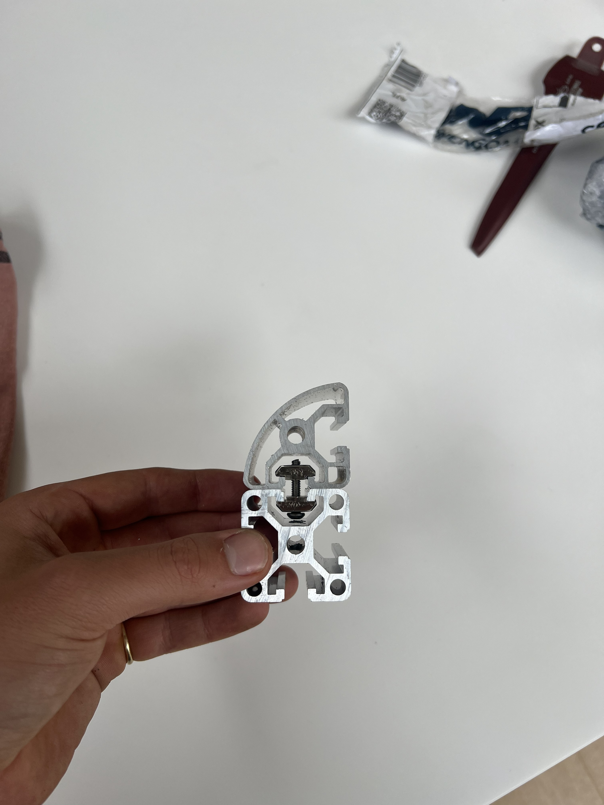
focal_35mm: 26
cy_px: 402
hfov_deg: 53.1
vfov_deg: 67.3
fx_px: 605
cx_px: 302
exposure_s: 1/493
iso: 50
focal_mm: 5.7
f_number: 1.5
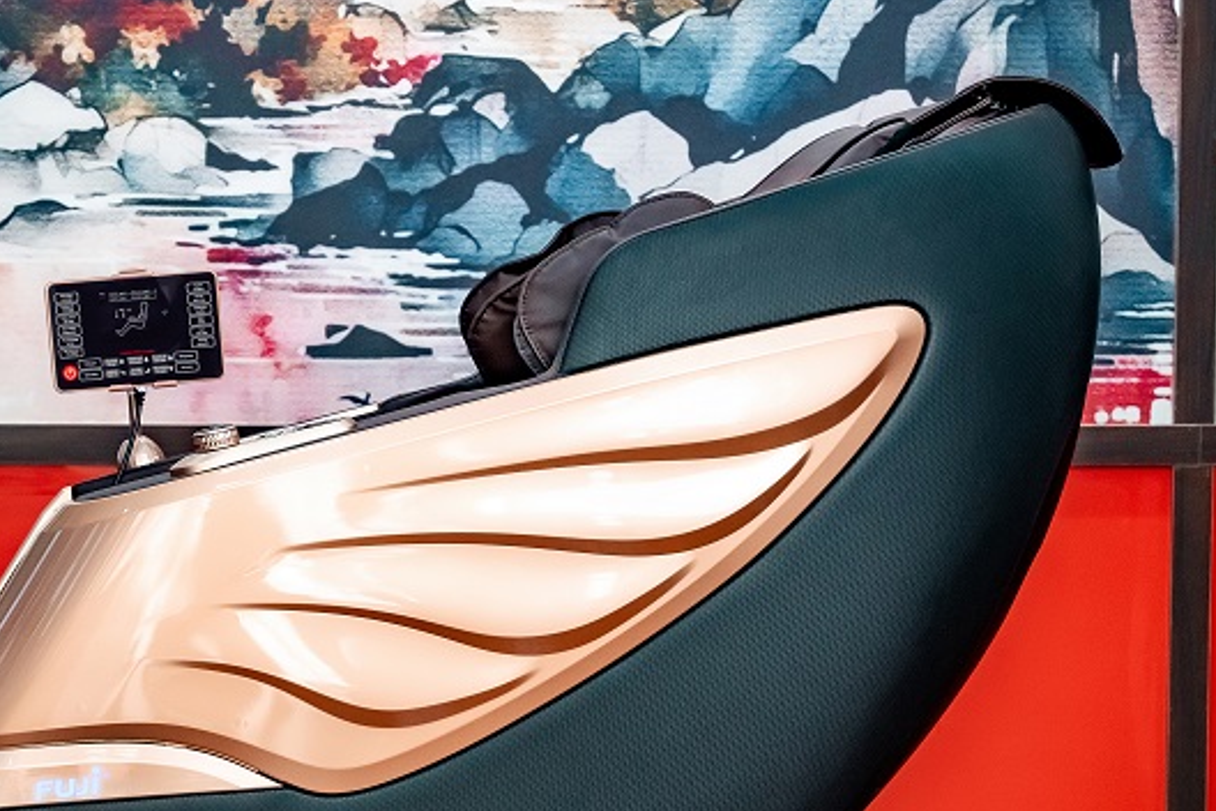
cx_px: 299
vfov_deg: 11.1
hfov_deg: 16.6
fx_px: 4154
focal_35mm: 123
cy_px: 634
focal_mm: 65
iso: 1600
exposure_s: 1/200
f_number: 5
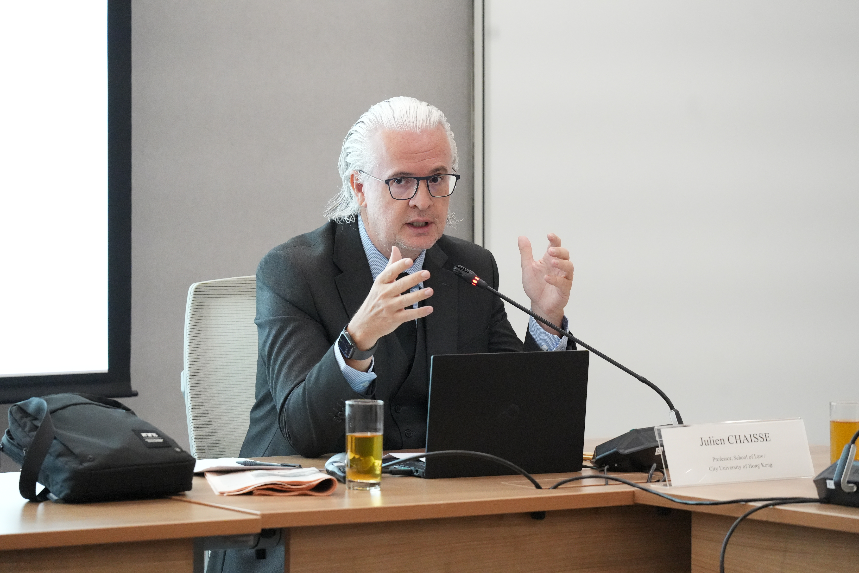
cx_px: 430
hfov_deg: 11.3
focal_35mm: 182
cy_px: 286
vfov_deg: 7.5
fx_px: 4342
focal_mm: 182
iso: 10000
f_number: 5
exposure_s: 1/320
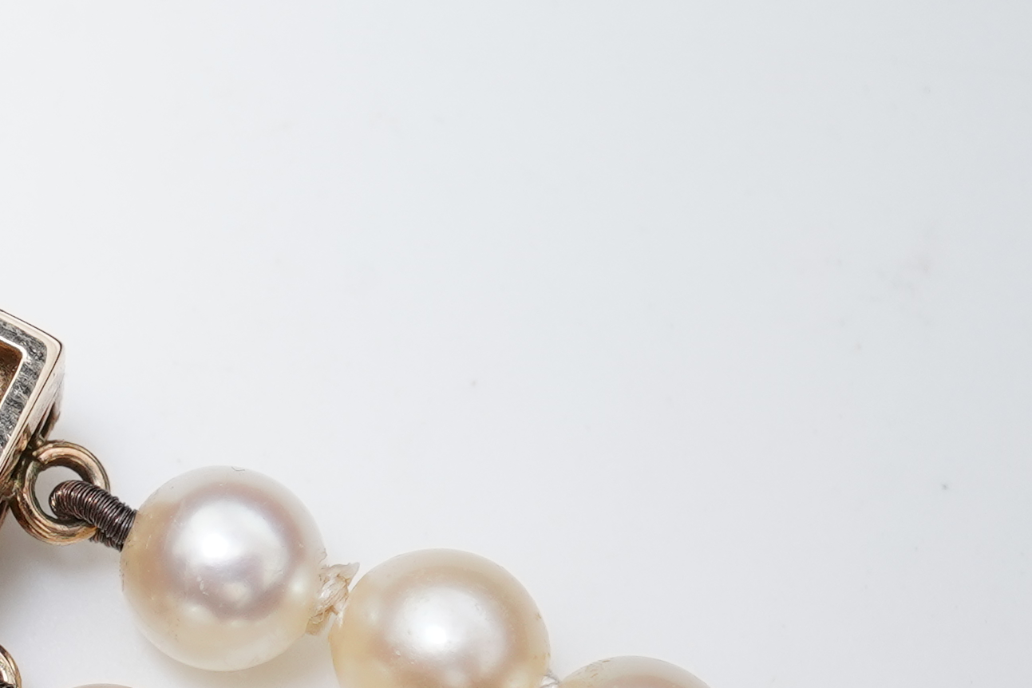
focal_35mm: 137
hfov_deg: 14.2
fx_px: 3927
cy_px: 447
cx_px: -420
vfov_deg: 10.0
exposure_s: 1/125
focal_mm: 30
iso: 400
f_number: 18
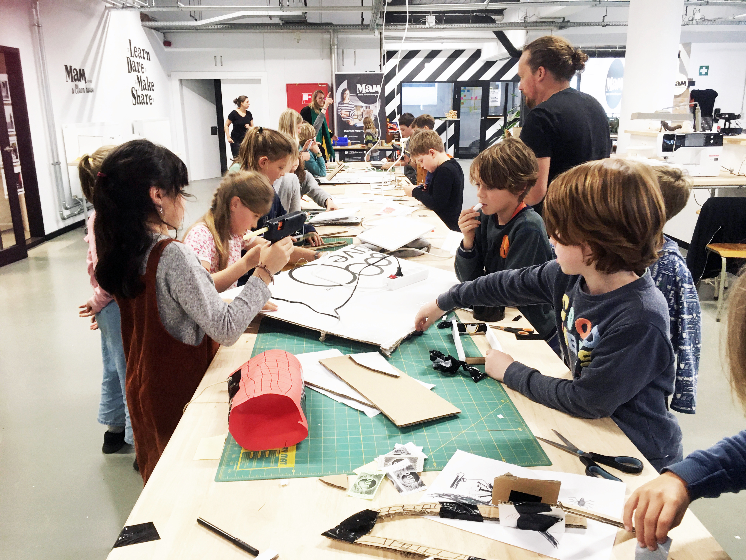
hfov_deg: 61.7
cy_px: 280
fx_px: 625
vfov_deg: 48.2
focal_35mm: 29
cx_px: 373
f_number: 2.2
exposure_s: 1/33
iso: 100
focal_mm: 4.15
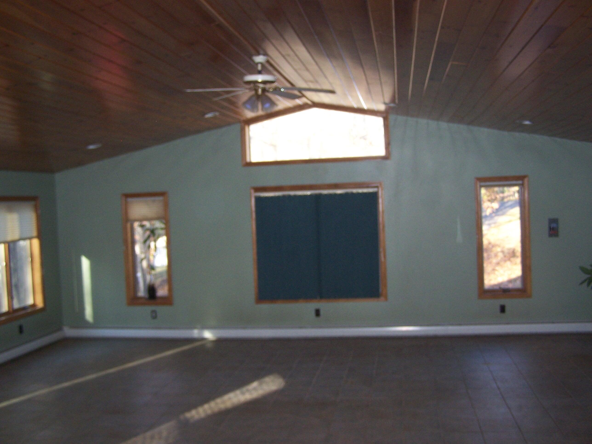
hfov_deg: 49.0
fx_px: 650
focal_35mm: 38
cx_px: 296
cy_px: 222
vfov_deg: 37.7
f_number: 2.8
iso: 140
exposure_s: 1/60
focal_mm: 6.3
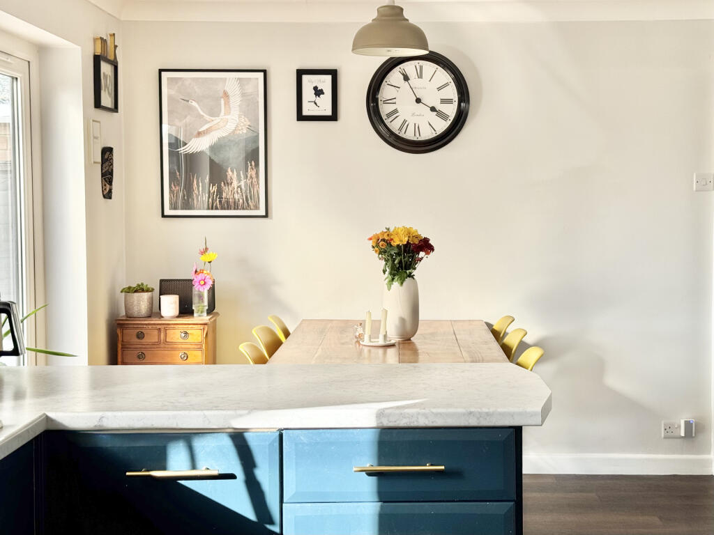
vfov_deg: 30.3
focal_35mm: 48
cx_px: 357
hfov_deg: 39.7
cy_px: 268
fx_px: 990
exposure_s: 1/420
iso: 64
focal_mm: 6.76
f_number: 1.78
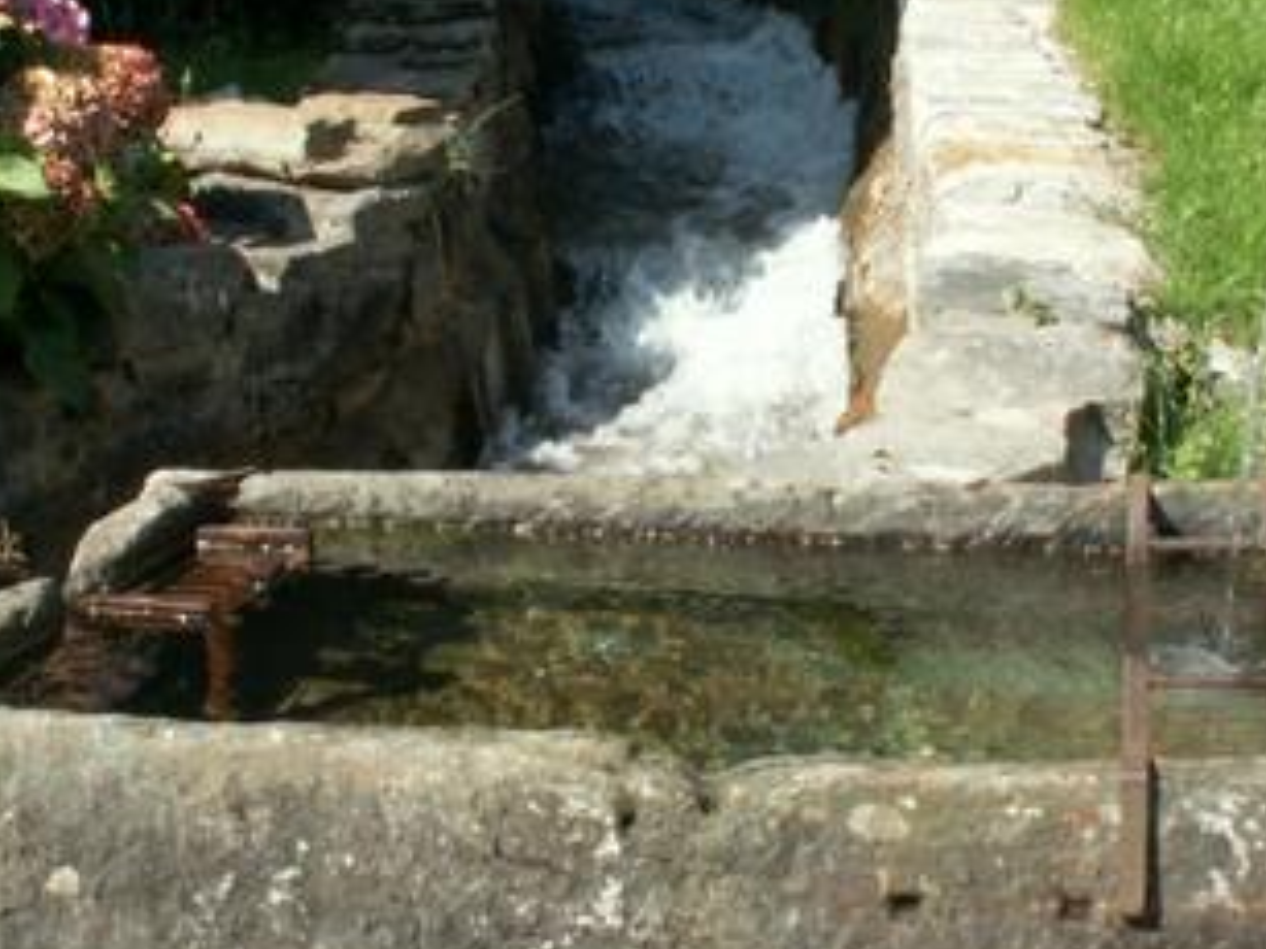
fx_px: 2669
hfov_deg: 26.7
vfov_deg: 20.1
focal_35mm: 73
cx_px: 639
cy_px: 281
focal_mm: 5.86
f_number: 5.6
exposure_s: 1/125
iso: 50
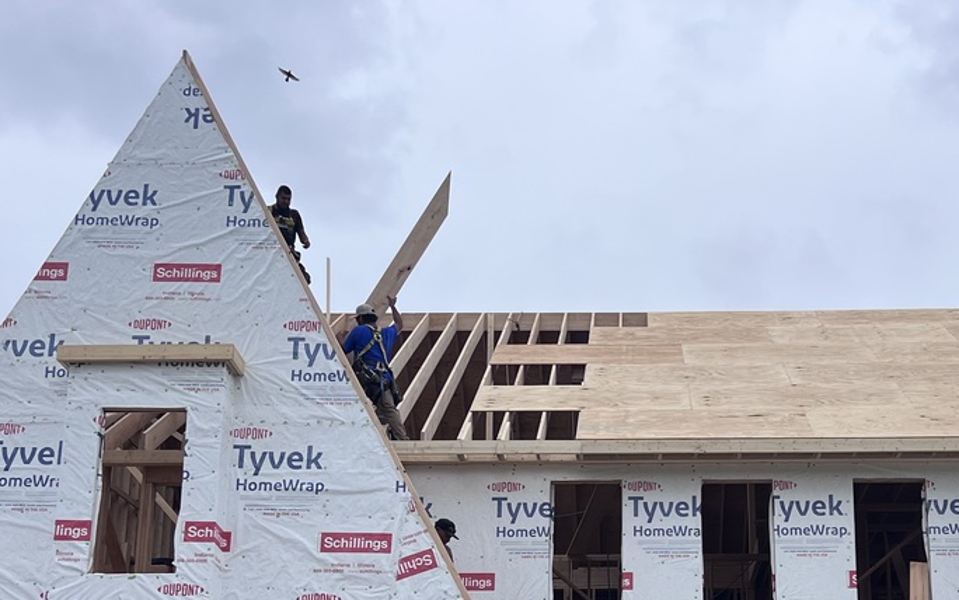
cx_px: 627
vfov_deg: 21.9
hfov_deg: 34.8
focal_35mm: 58
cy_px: 536
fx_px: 1516
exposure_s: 1/4444
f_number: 1.5
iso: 50
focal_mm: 5.7
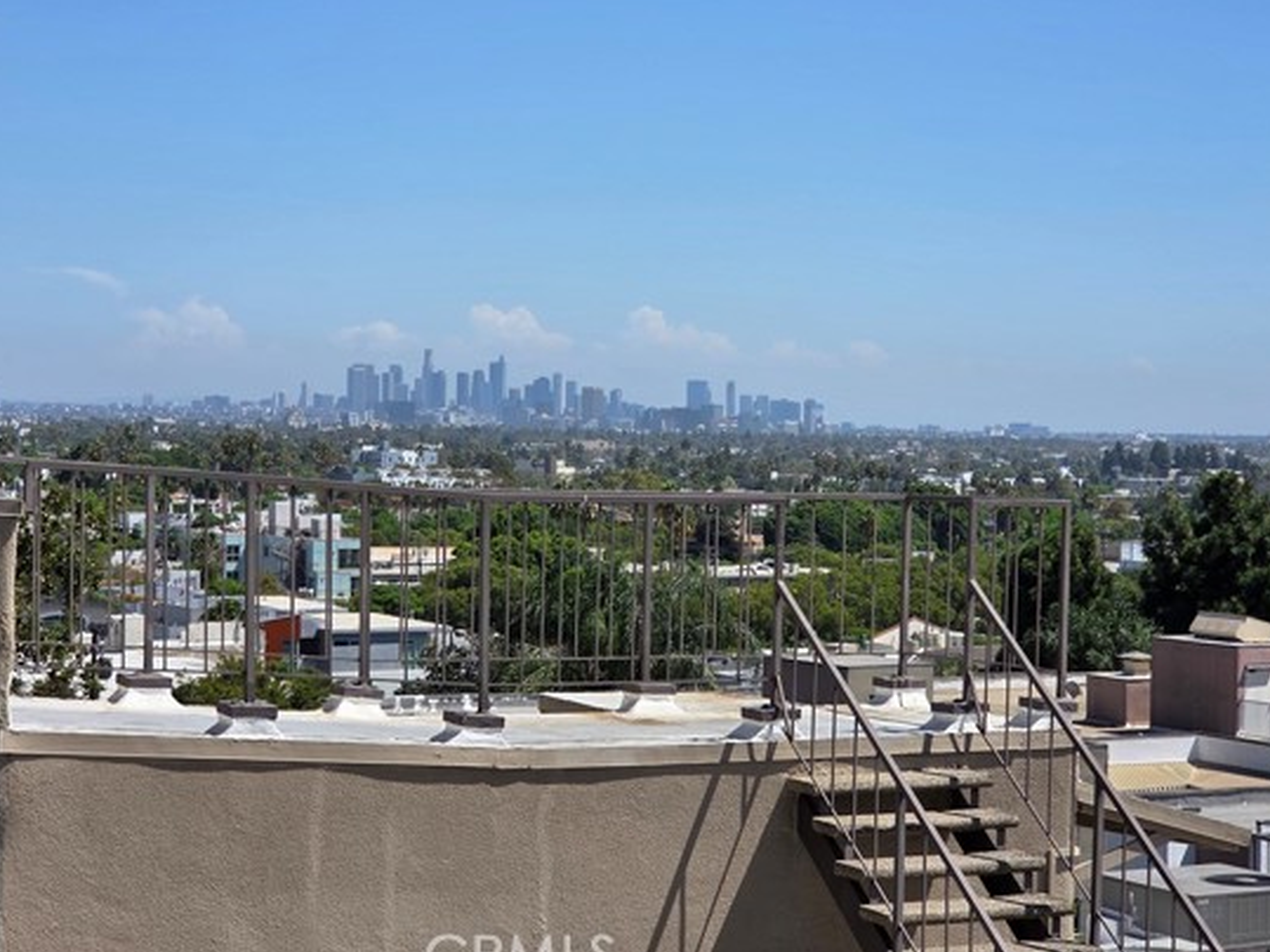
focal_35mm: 82
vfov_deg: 18.0
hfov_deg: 23.8
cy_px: 424
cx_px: 662
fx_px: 3008
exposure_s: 1/1542
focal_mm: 7
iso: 25
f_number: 2.4
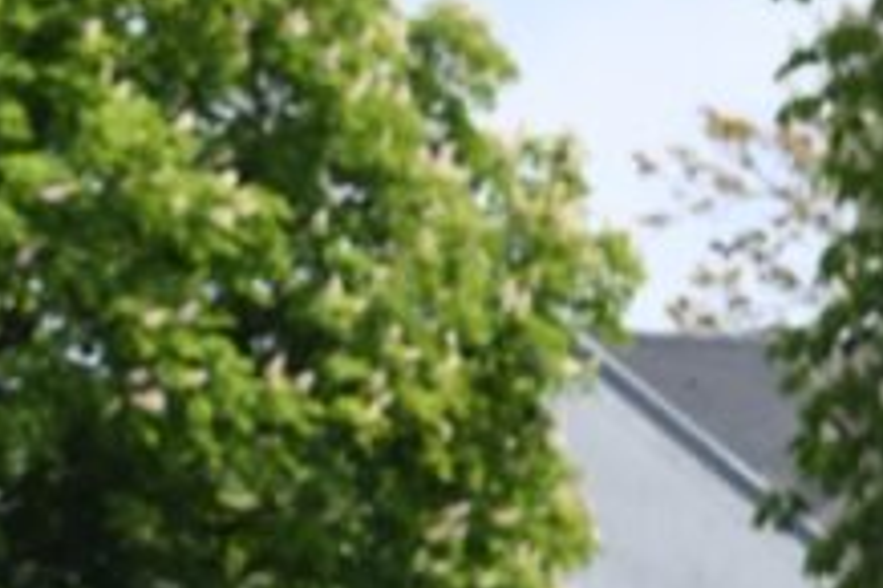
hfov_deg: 2.5
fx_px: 20171
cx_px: -826
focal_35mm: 823
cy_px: 1144
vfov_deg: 1.7
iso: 1250
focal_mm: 175
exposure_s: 1/2000
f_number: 8
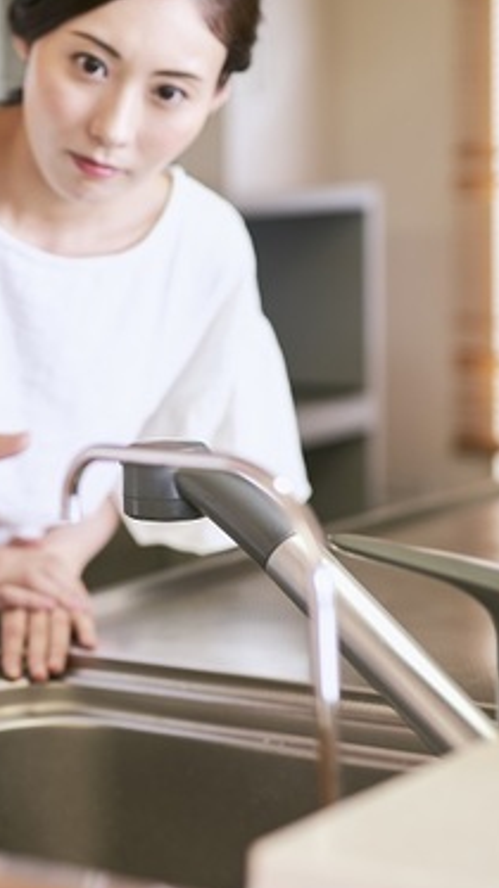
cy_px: 413
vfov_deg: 21.8
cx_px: 45
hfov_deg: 12.2
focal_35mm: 98
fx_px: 2308
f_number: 2
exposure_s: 1/60
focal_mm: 50
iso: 250
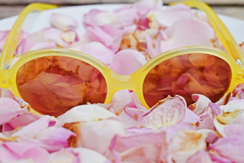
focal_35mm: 60
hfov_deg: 33.4
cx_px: 122
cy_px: 82
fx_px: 407
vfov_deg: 22.6
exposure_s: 1/320
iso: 200
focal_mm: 40
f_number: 9
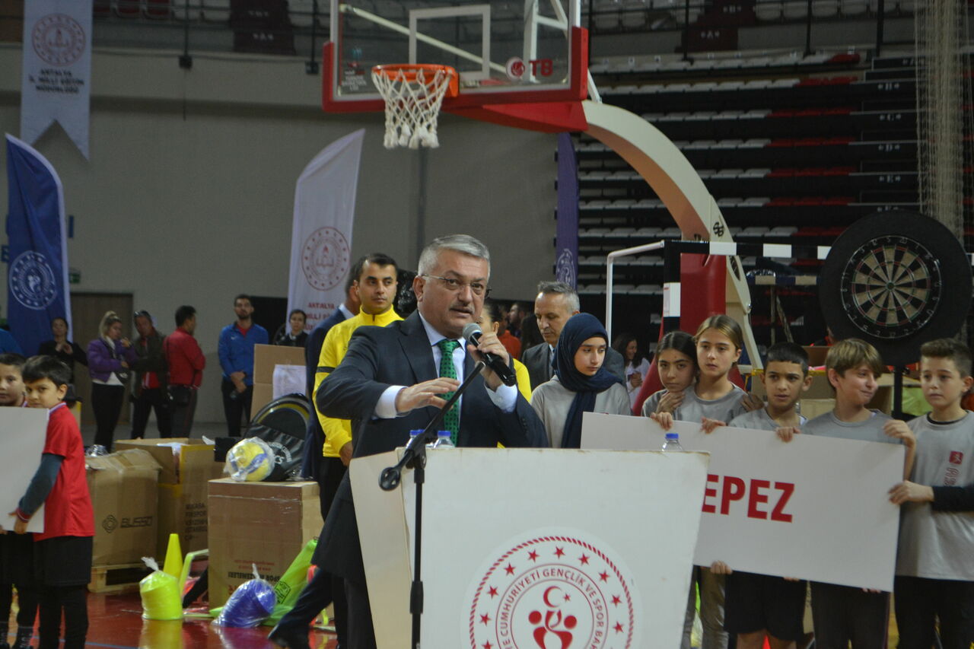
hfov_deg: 24.6
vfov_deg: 16.5
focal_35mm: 82
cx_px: 487
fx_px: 2232
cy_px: 324
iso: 720
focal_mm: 55
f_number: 5.6
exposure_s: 1/60
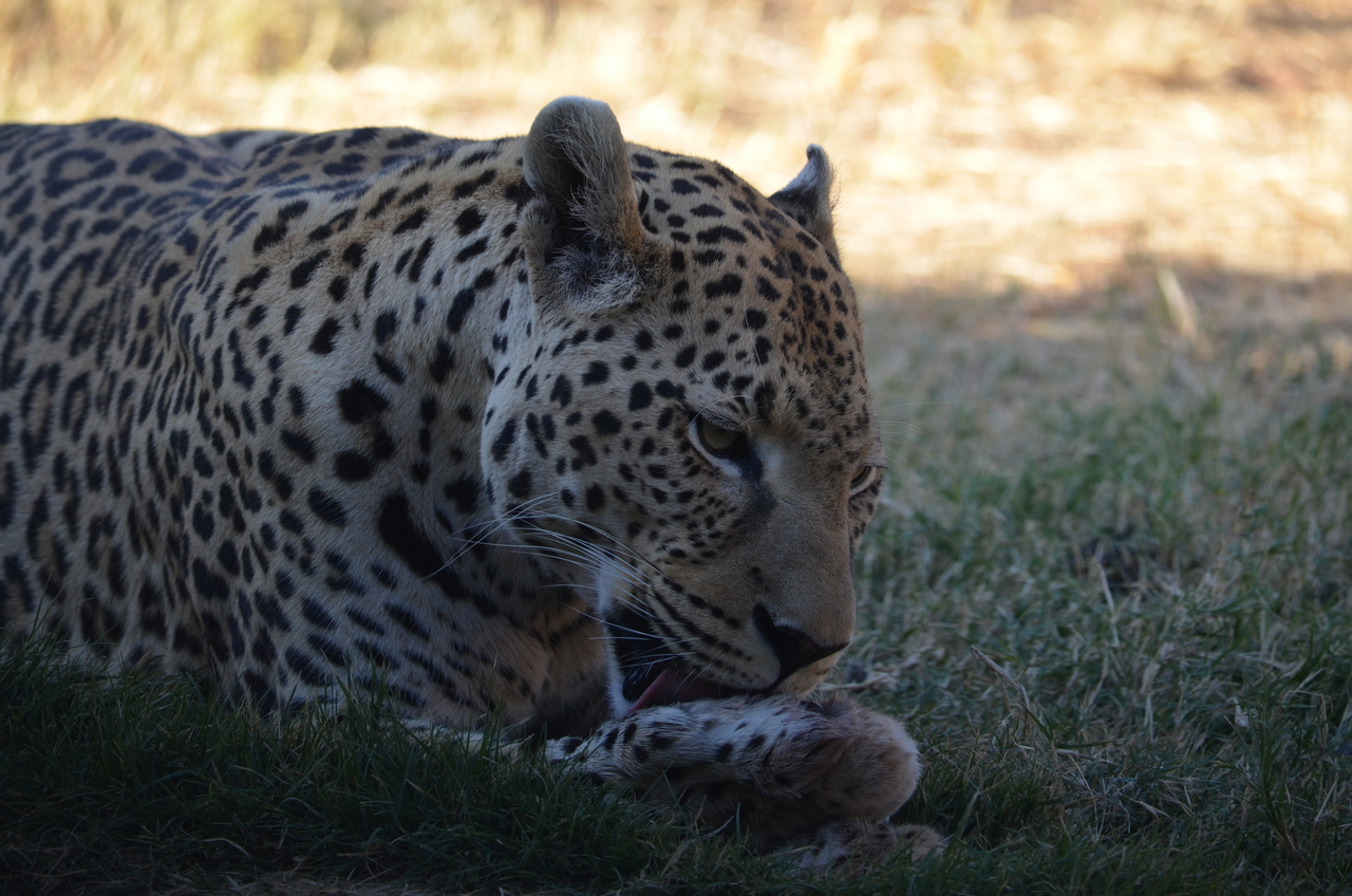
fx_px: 10401
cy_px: 448
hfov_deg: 7.4
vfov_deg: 4.9
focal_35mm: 278
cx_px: 676
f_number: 5
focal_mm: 185
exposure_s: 1/400
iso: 400
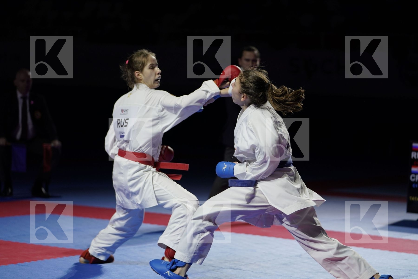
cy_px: 140
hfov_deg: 18.8
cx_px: 209
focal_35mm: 109
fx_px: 1266
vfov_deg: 12.6
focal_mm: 109
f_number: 2.8
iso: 640
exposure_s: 1/1000
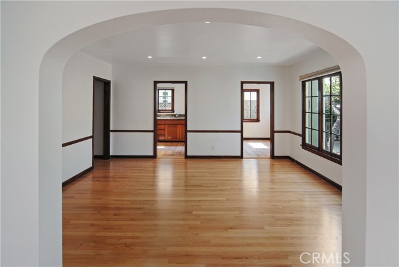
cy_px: 134
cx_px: 200
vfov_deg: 72.2
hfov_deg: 94.9
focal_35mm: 16
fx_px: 183
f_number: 5.6
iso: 125
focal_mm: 11
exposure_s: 1/30
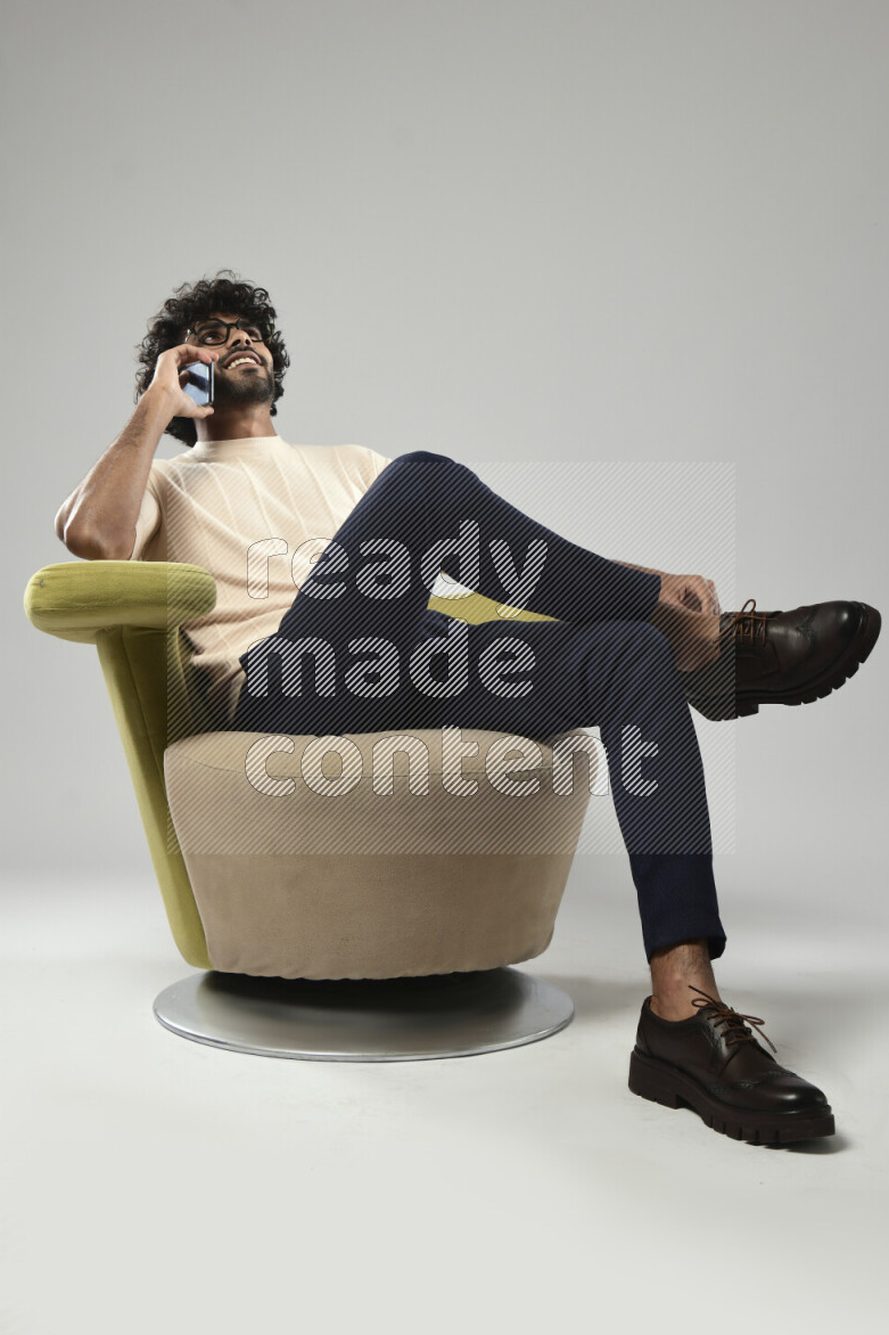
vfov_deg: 45.4
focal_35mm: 43
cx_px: 451
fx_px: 1593
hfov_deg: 31.2
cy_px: 658
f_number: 5.6
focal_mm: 42
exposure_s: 1/125
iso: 400
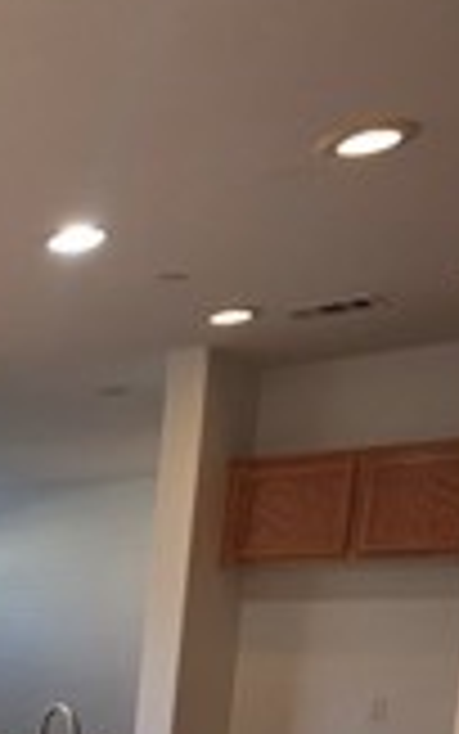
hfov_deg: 18.9
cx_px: -351
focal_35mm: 54
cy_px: 869
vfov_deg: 31.7
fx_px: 1080
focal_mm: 2.2
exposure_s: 1/120
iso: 200
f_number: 1.9
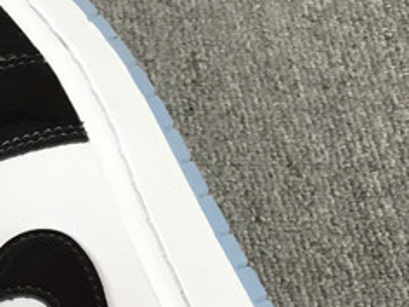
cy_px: 306
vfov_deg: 12.4
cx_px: -251
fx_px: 1394
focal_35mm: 118
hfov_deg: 15.1
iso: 32
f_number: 2.4
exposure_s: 1/30
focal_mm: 3.3
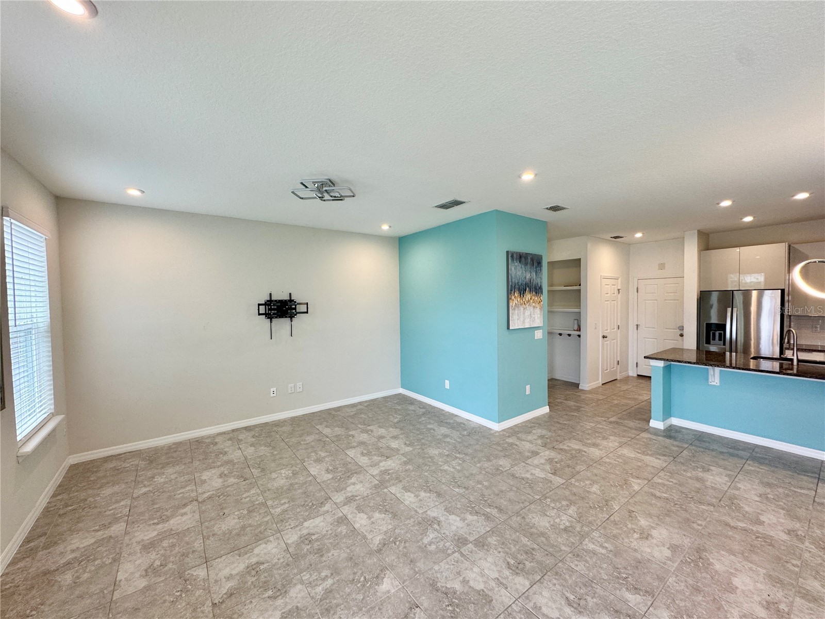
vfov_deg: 85.7
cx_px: 412
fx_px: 334
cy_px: 310
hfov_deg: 102.1
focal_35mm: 14
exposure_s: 1/120
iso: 125
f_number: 2.2
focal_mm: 2.22
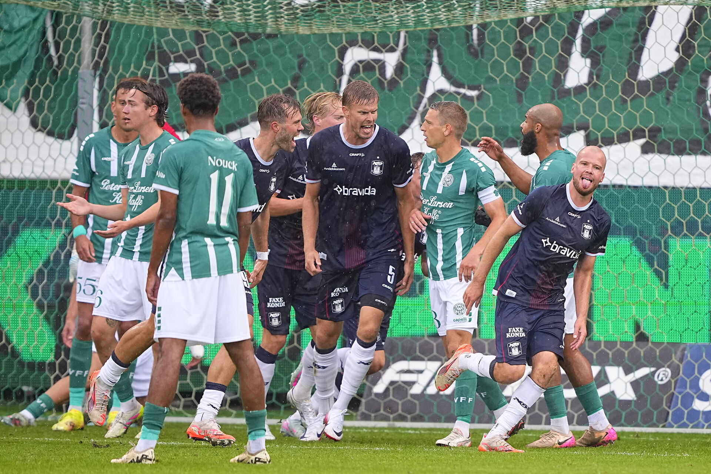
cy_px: 237
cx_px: 356
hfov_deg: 5.2
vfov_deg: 3.4
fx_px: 7899
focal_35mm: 400
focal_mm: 400
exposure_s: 1/2000
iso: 1250
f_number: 2.8
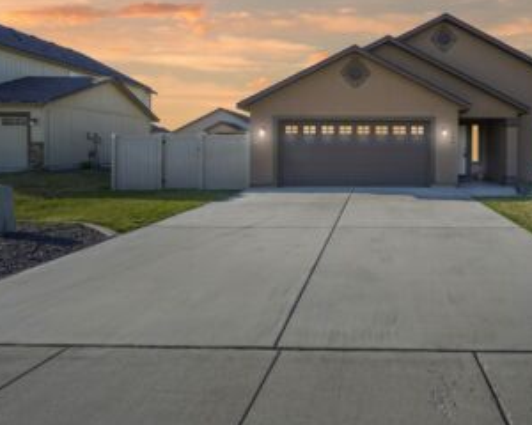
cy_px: 197
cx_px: 342
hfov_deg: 78.5
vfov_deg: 68.0
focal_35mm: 20
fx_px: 315
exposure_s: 1/250
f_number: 8
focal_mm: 16
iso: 250
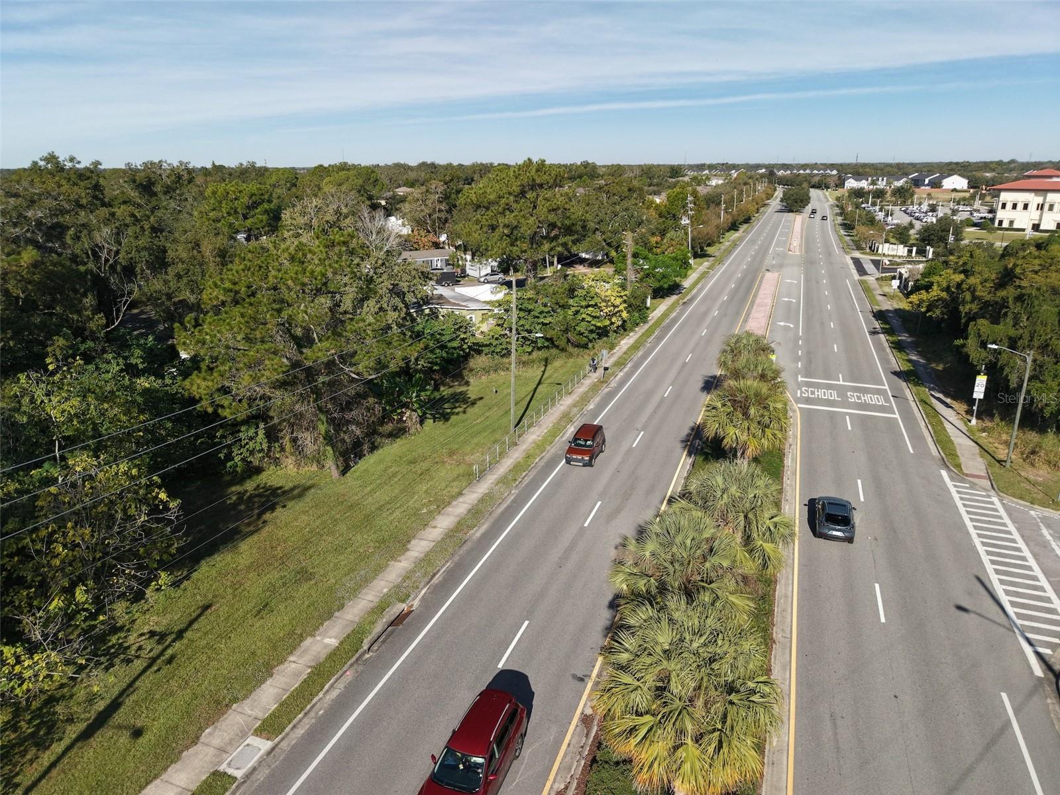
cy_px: 398
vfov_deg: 56.8
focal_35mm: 24
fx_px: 735
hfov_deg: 71.6
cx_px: 530
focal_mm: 8.67
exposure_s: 1/1600
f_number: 1.8
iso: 160
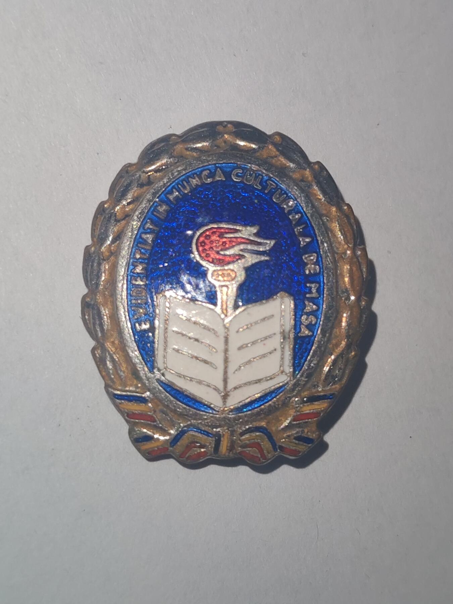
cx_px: 226
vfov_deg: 28.6
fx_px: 1187
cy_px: 302
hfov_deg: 21.6
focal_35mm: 68
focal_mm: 5.52
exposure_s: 1/100
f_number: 1.95
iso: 80
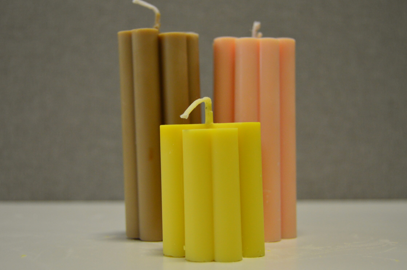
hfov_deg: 41.1
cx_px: 201
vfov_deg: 28.0
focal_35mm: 48
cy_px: 130
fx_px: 542
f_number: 4
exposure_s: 1/60
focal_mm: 28
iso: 800
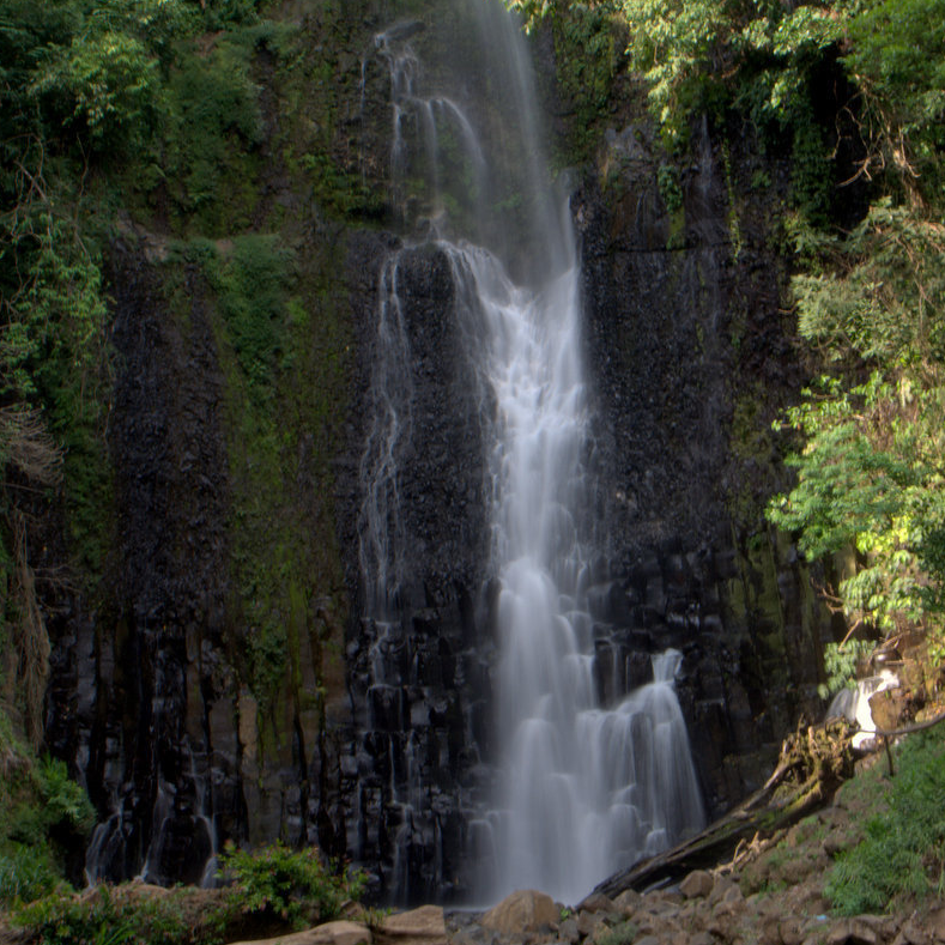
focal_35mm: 62
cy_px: 272
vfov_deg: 27.4
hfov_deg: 27.7
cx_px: 471
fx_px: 1915
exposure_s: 1/4
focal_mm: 32
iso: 200
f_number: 25
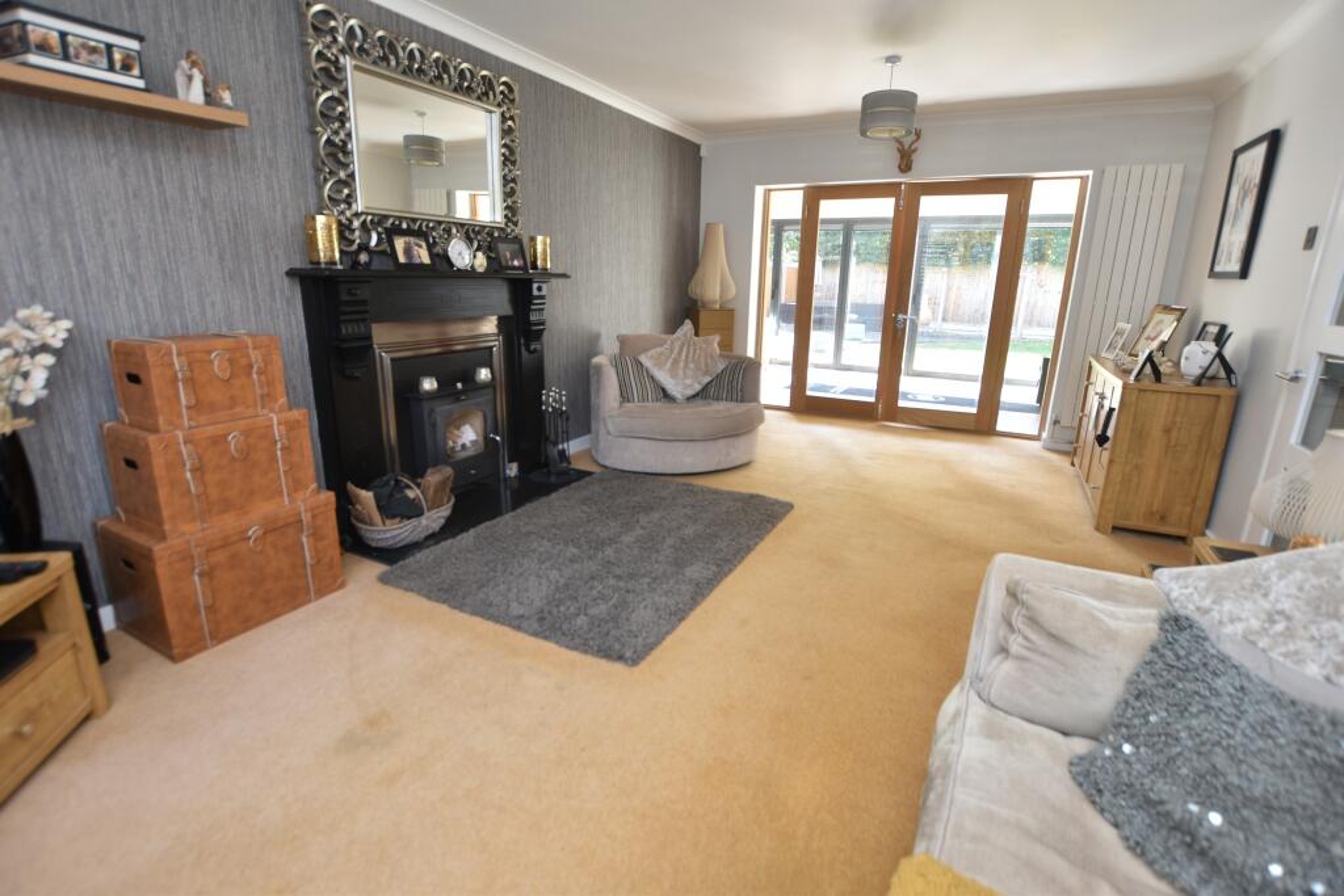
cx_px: 672
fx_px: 616
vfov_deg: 72.1
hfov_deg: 95.0
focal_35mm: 16
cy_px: 448
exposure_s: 1/25
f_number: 3.5
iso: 100
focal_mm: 11
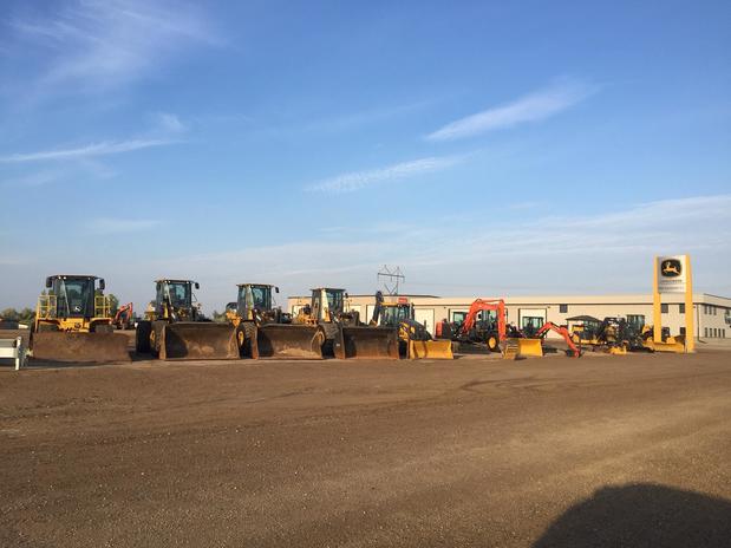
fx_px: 612
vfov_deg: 48.2
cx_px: 366
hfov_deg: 61.7
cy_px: 274
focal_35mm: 29
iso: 32
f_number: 2.2
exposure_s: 1/1199
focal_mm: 4.15
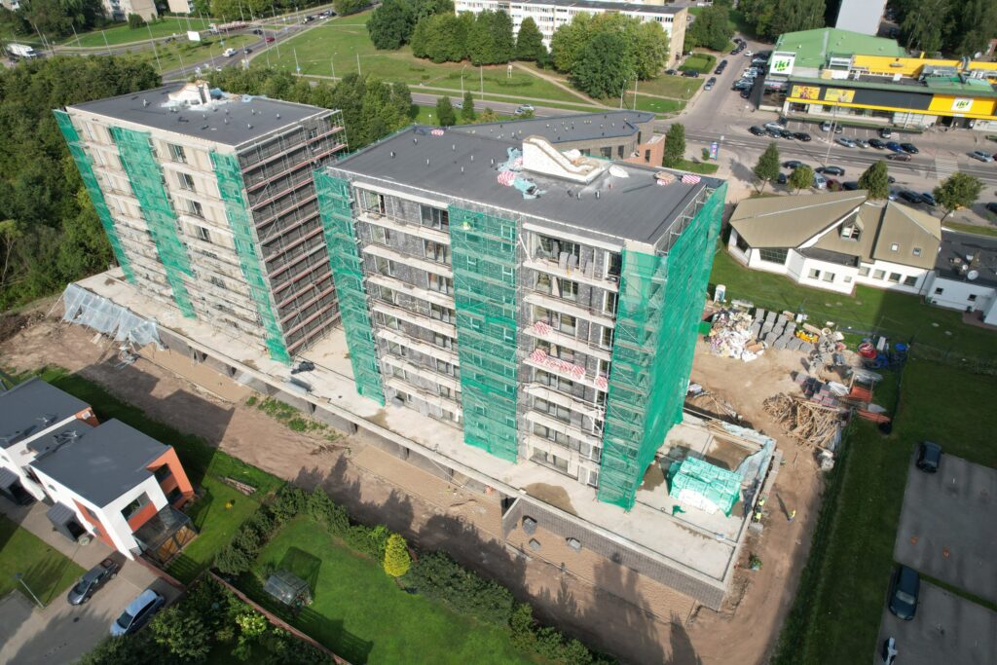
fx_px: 609
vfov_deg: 57.2
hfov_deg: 78.6
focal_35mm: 22
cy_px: 332
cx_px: 498
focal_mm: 8.38
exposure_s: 1/2000
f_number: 2.8
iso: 100
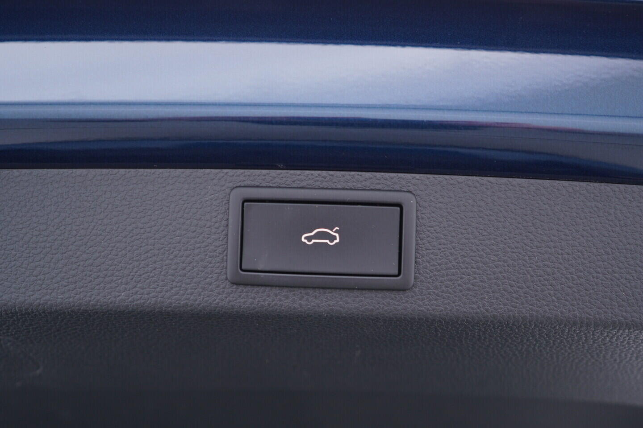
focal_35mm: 36
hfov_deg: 53.1
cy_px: 214
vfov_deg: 36.9
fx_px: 643
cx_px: 322
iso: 200
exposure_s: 1/40
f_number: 2.8
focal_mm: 24
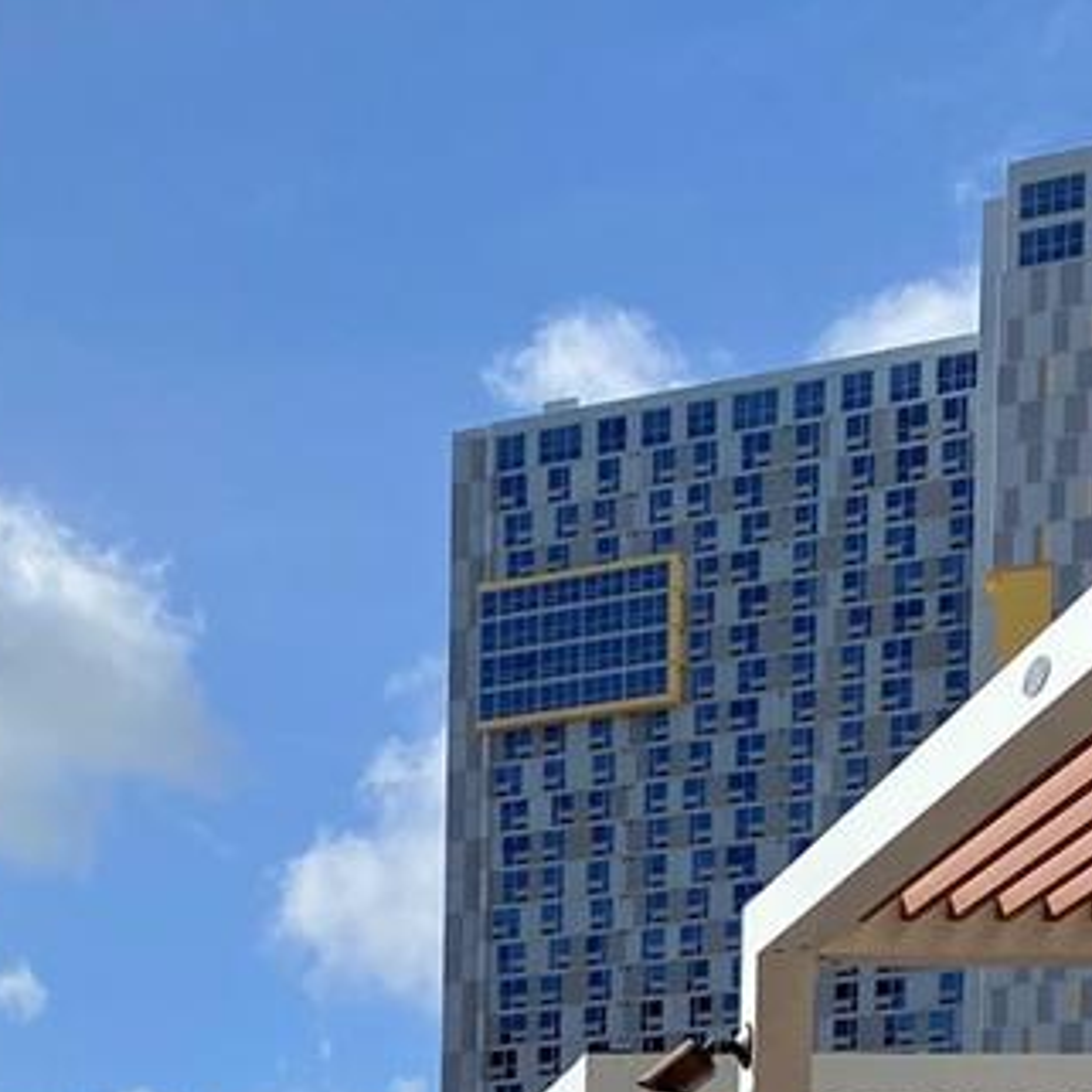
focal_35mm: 86
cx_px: -99
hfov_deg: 19.4
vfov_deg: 17.3
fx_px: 3069
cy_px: 1817
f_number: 1.8
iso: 32
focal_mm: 4.25
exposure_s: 1/4444
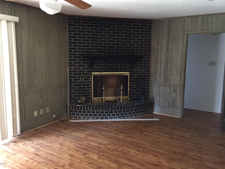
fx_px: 195
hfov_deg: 60.0
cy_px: 82
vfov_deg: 46.8
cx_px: 112
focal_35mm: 30
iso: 125
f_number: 2.2
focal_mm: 4.15
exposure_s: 1/10
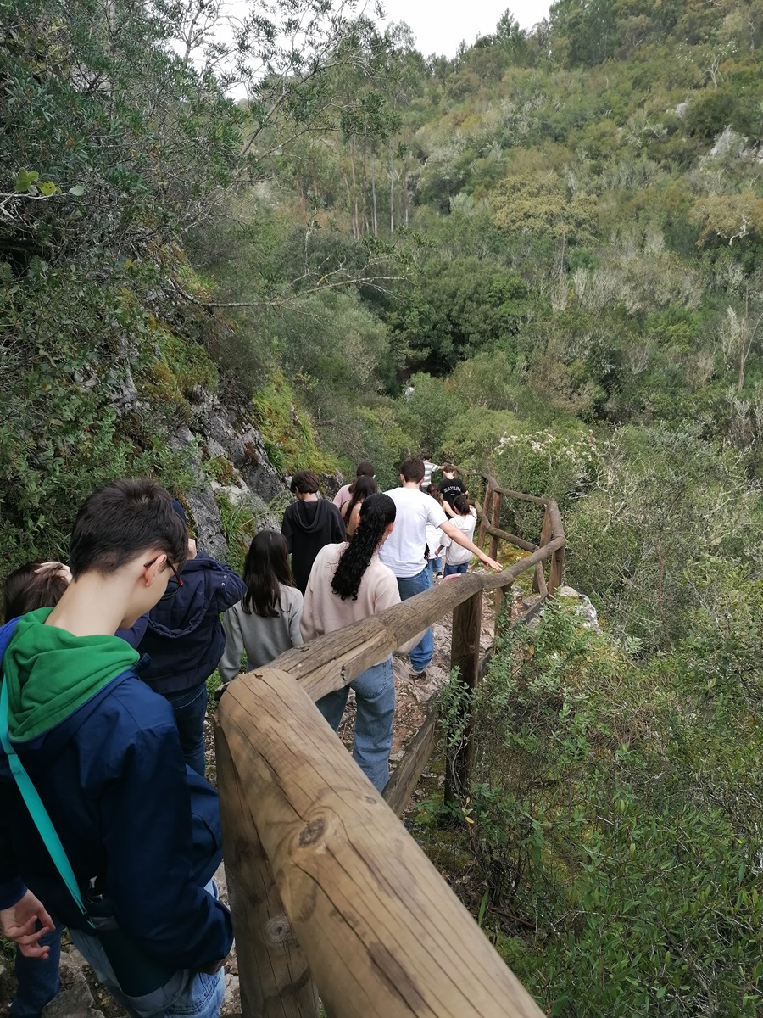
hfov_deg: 51.4
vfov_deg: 65.3
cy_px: 509
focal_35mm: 27
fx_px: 794
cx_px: 382
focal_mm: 4.75
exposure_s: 1/585
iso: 50
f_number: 1.8
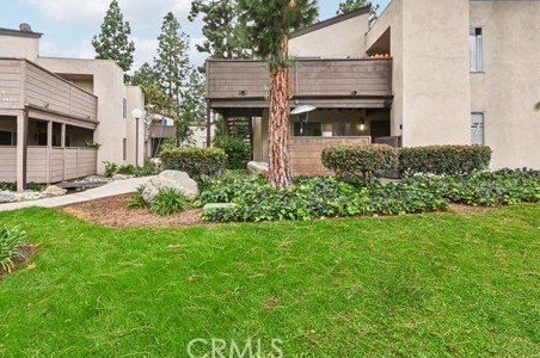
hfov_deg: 93.2
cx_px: 252
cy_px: 113
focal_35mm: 17
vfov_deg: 67.9
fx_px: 255
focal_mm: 12
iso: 200
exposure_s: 1/5
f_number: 22
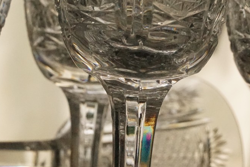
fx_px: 1188
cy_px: 80
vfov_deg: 8.0
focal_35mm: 171
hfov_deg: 12.0
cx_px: 130
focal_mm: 50
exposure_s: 1/3200
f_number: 13
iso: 6400
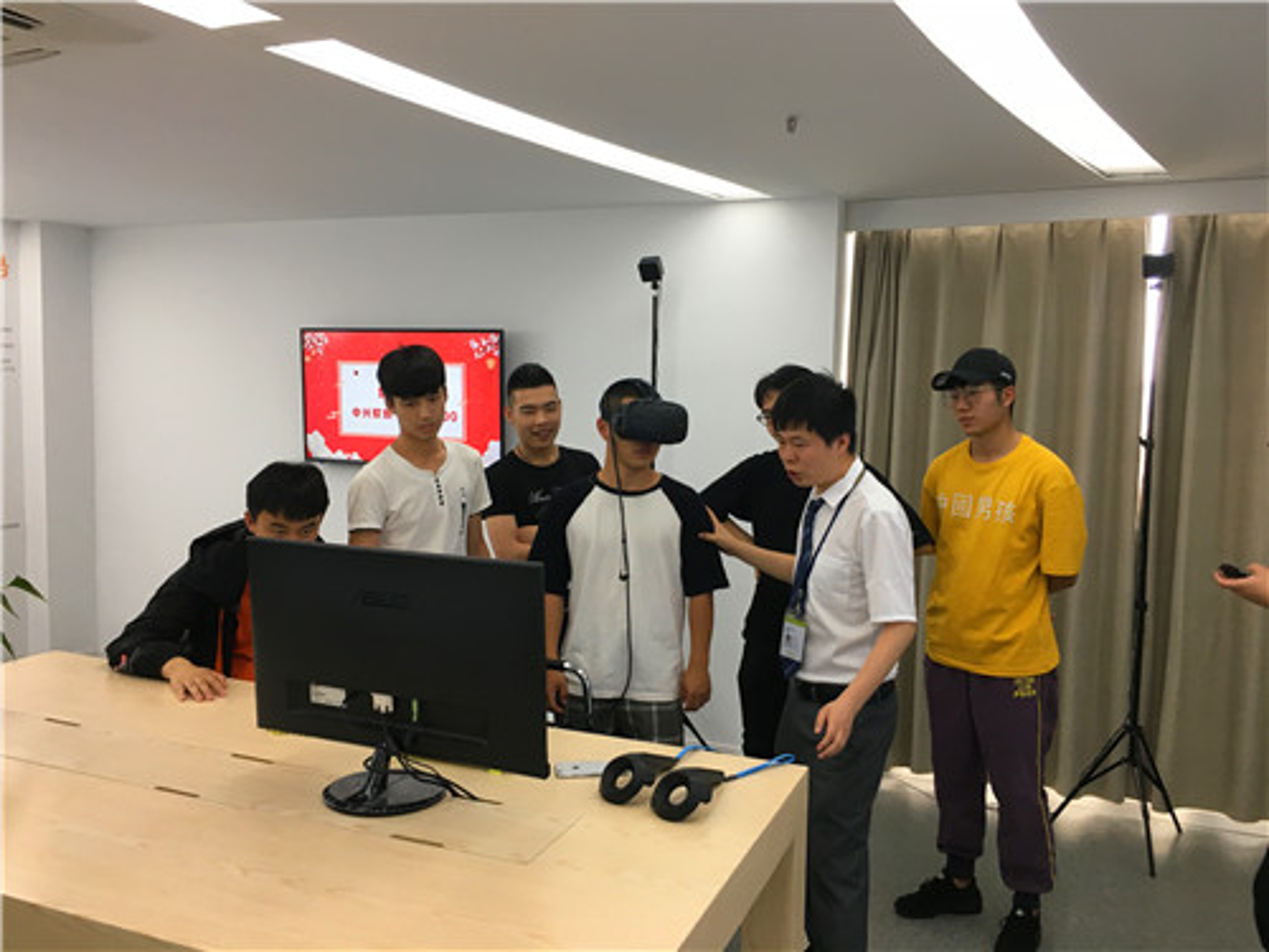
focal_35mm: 29
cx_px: 634
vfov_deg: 48.2
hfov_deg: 61.7
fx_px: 1063
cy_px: 476
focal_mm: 4.15
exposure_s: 1/33
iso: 40
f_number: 2.2
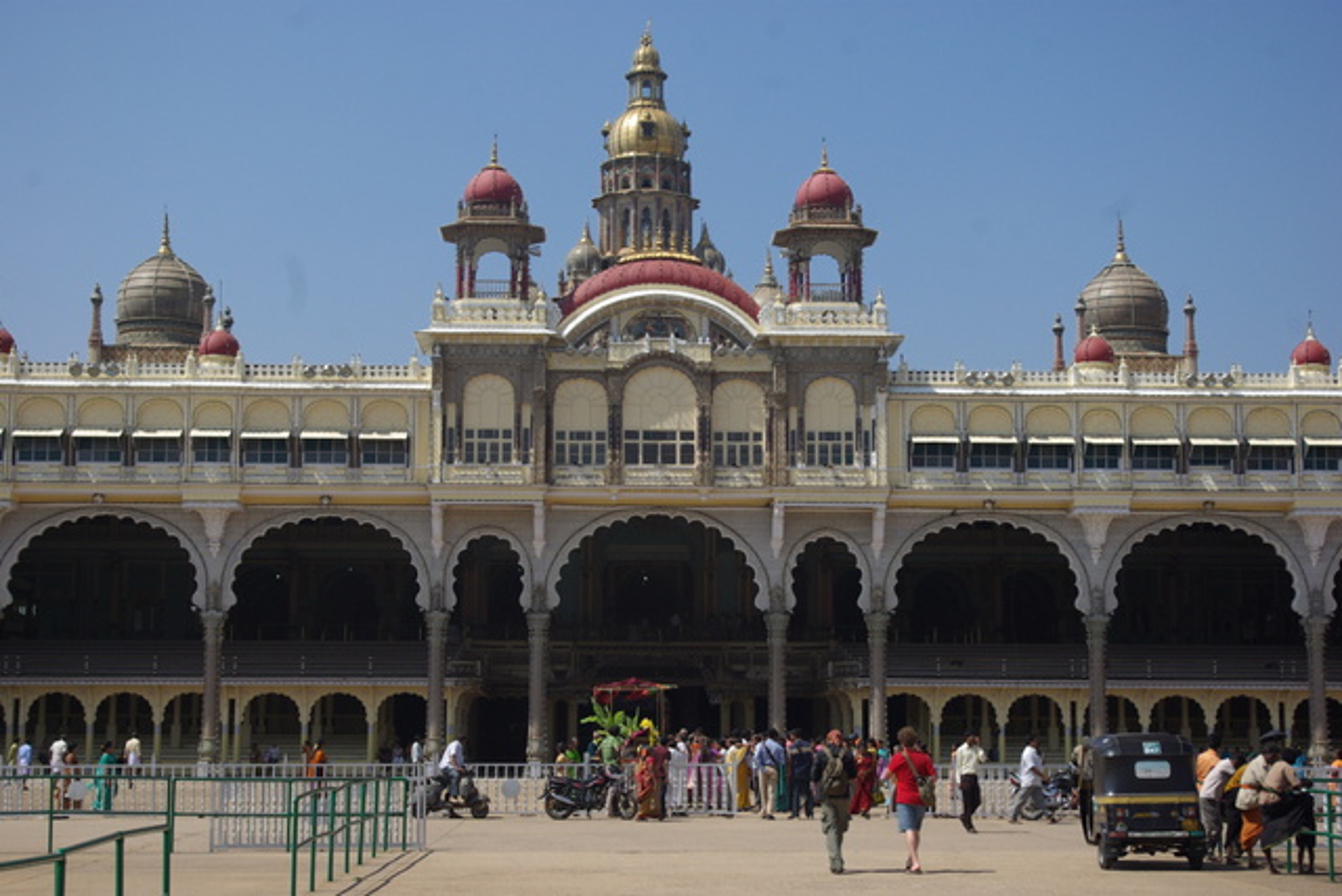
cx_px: 671
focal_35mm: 60
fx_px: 2237
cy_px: 448
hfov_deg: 33.4
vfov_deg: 22.6
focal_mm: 40
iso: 100
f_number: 8
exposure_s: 1/125
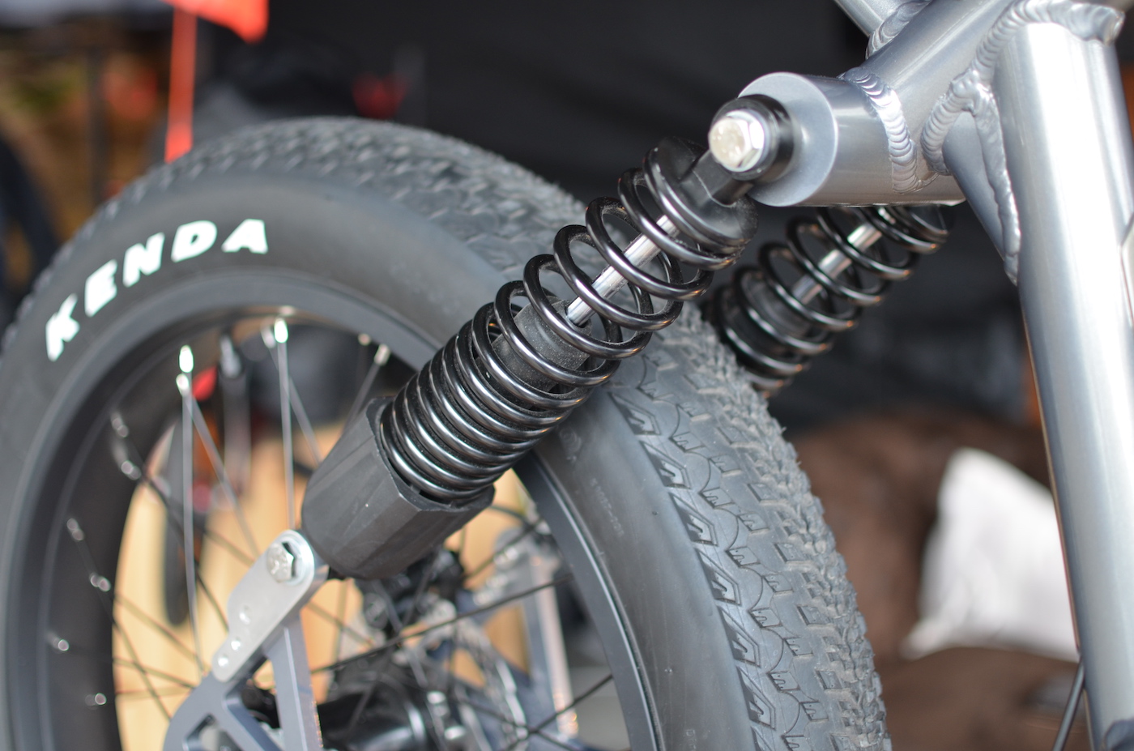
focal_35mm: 52
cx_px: 567
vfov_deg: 25.6
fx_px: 1650
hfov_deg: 37.9
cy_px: 376
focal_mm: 35
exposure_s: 1/40
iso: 320
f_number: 1.8
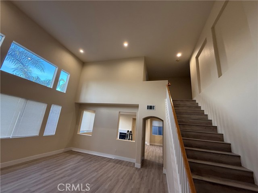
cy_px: 96
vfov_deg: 85.7
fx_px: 104
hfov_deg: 102.1
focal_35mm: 14
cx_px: 129
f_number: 2.2
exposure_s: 1/120
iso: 200
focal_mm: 2.22
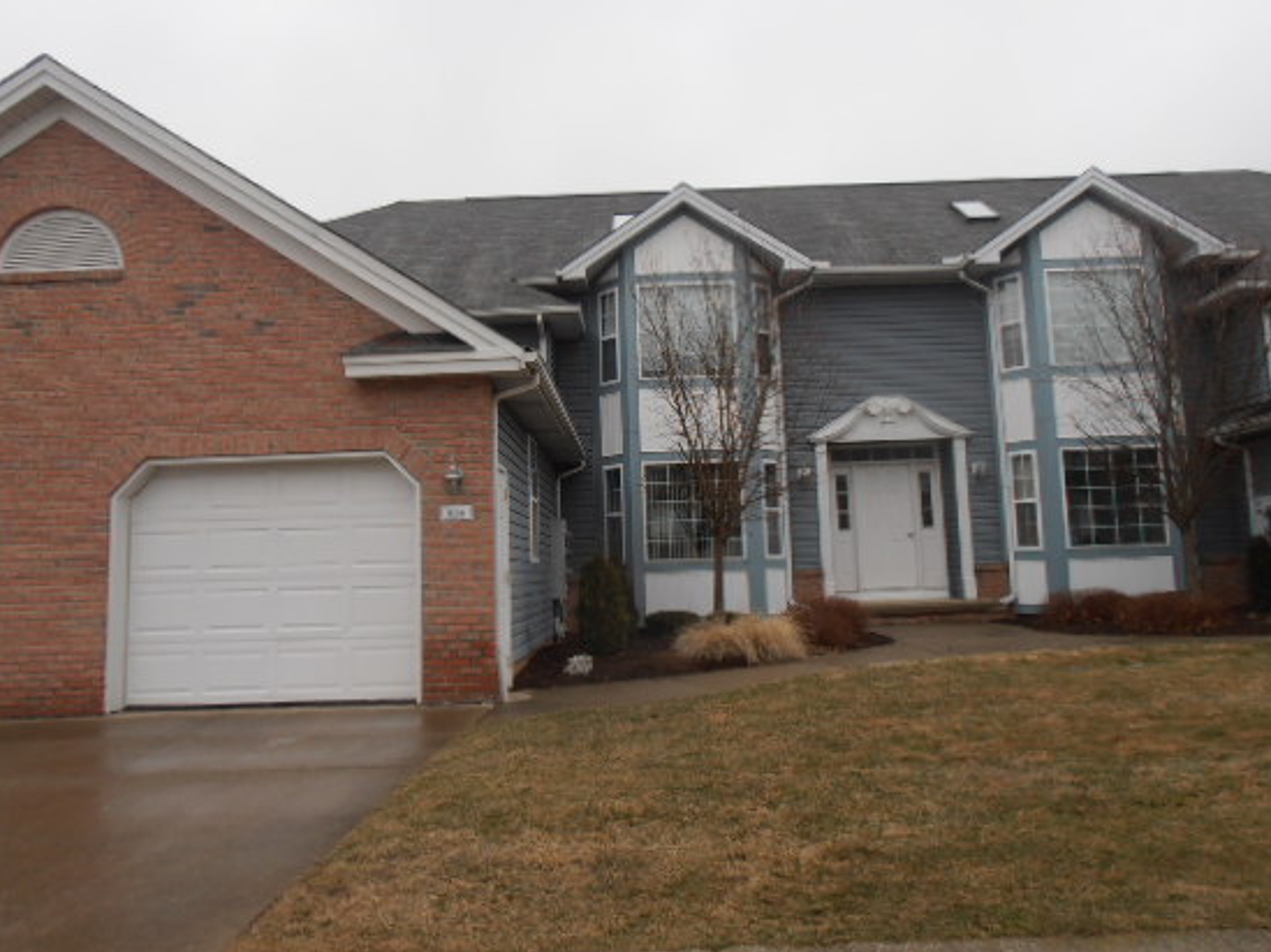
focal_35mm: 28
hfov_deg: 63.5
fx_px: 1027
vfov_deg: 49.6
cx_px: 611
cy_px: 435
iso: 80
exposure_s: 1/320
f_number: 3
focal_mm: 4.2
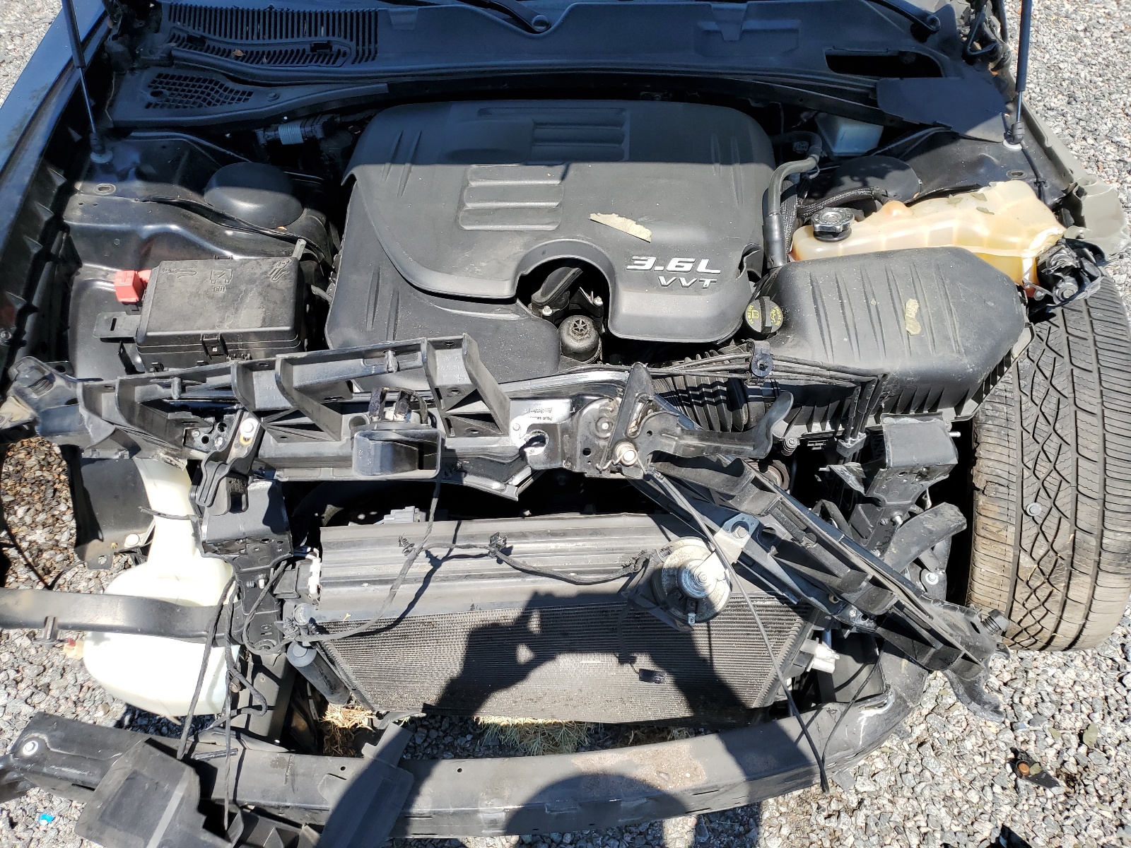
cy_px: 424
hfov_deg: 67.3
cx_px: 566
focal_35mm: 26
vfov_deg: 53.1
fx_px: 849
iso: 50
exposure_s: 1/1667
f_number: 1.5
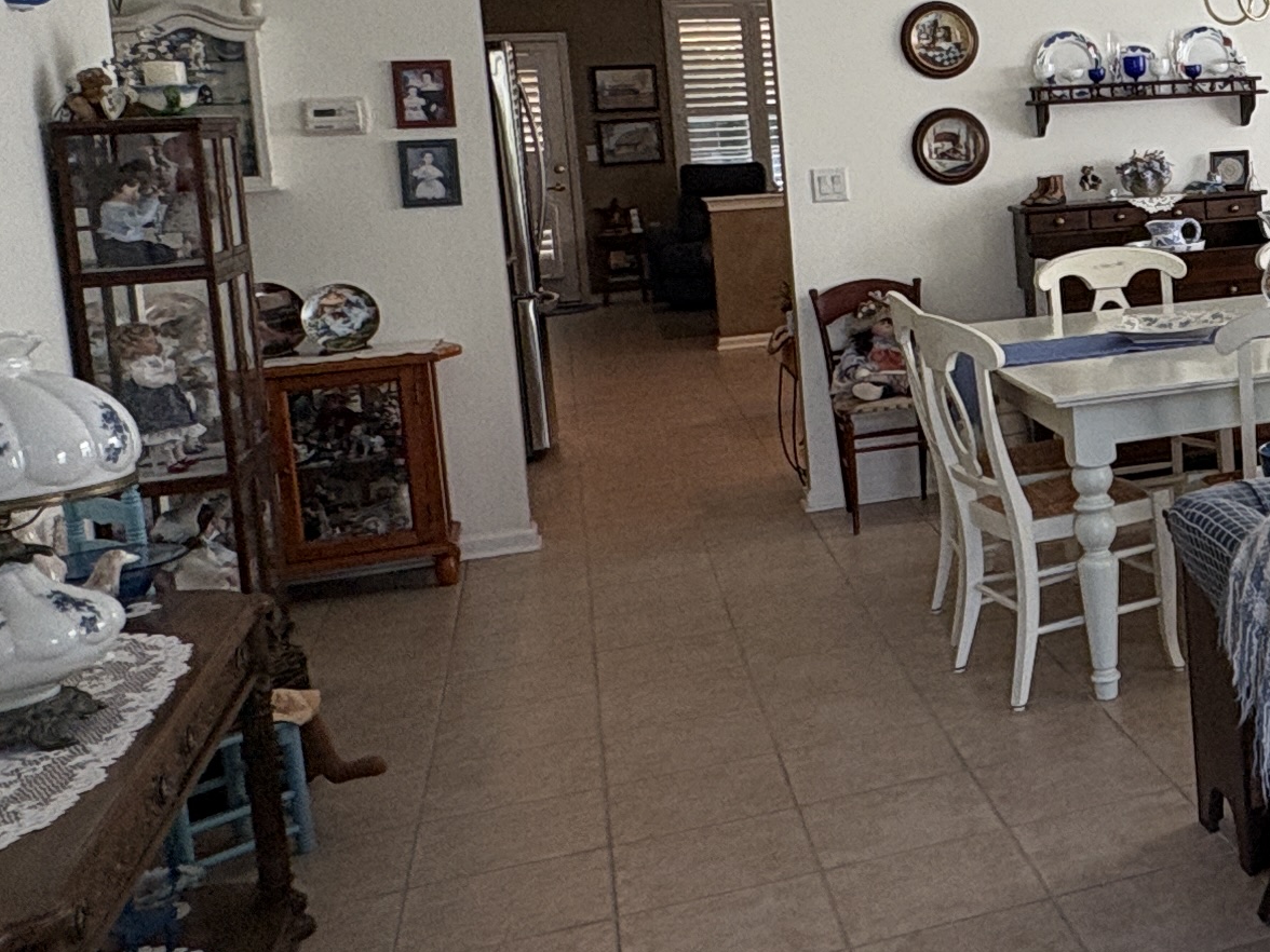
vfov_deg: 29.9
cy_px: 266
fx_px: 1761
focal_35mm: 48
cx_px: 1433
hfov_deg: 33.8
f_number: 2.2
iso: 125
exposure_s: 1/102
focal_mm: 2.22
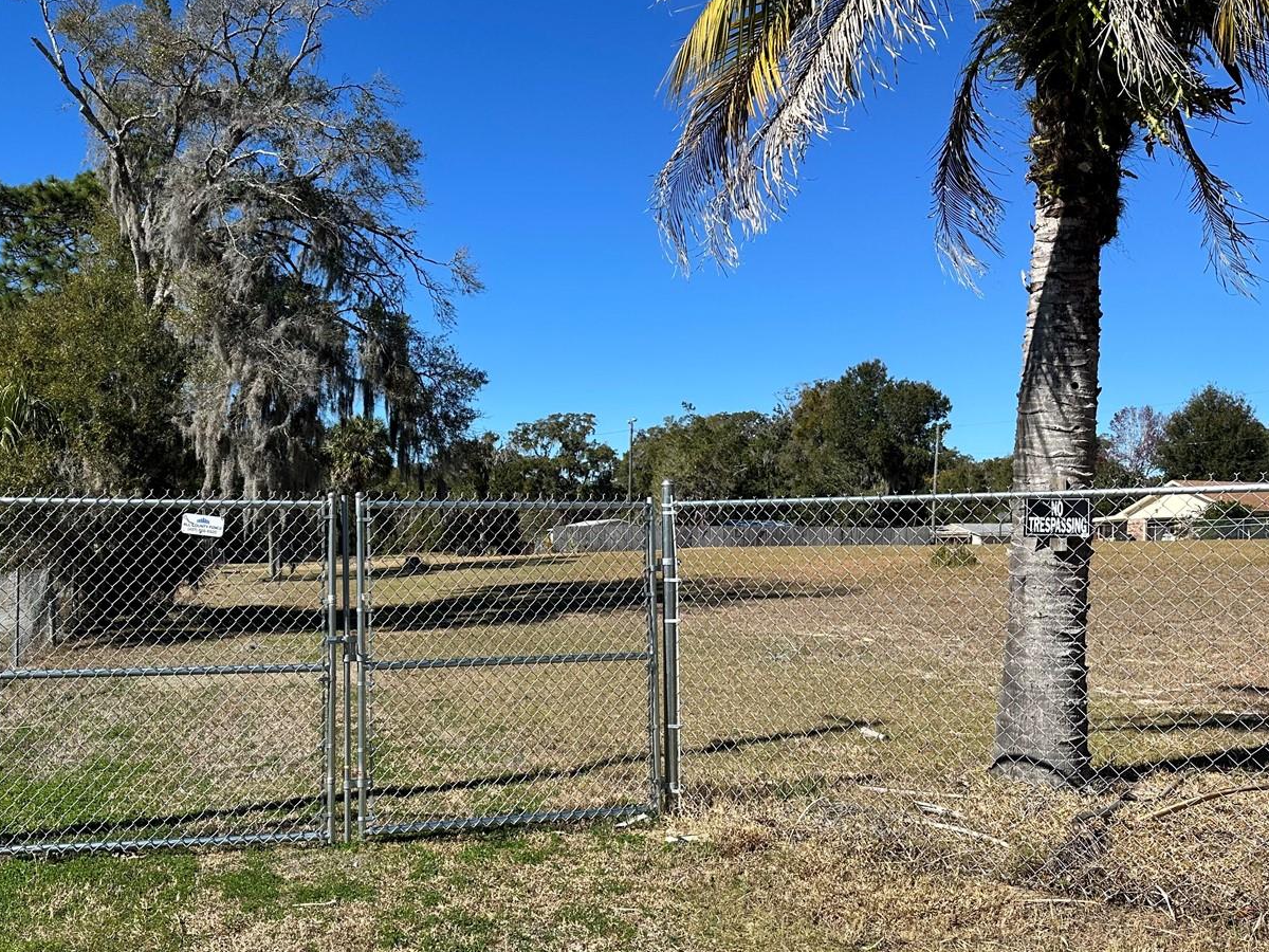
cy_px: 538
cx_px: 518
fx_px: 1173
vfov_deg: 44.1
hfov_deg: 56.5
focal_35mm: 32
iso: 80
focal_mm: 6.86
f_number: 1.78
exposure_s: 1/4016
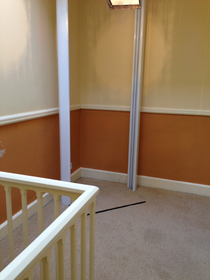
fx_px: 267
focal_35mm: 33
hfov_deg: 42.9
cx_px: 105
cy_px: 140
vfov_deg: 55.4
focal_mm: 4.12
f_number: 2.4
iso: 64
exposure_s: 1/20
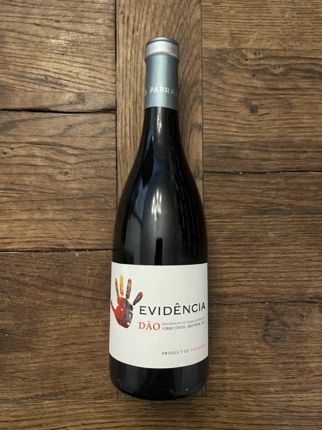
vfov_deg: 67.3
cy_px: 215
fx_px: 322
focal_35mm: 26
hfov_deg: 53.1
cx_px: 161
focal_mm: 5.1
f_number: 1.6
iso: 400
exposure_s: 1/60
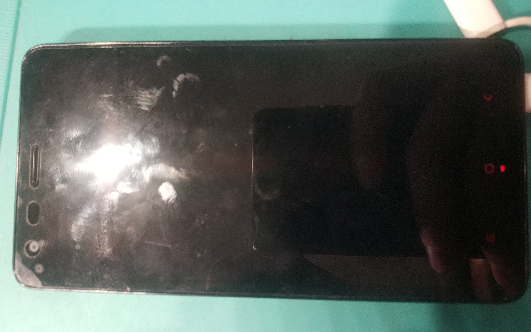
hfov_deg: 54.0
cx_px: 267
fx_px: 521
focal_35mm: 36
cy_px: 152
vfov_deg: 35.3
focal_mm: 4.5
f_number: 2
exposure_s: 1/17
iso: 409
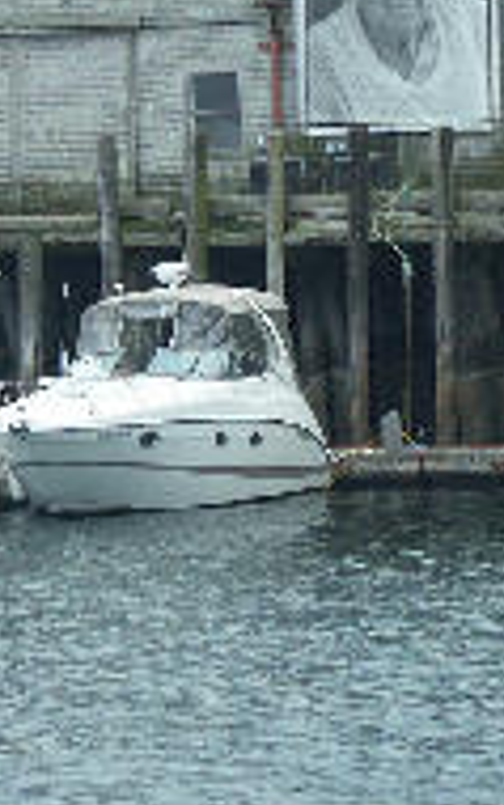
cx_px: 481
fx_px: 7571
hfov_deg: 3.8
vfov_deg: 6.1
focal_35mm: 345
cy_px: 76
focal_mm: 28.77
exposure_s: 1/200
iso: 100
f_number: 5
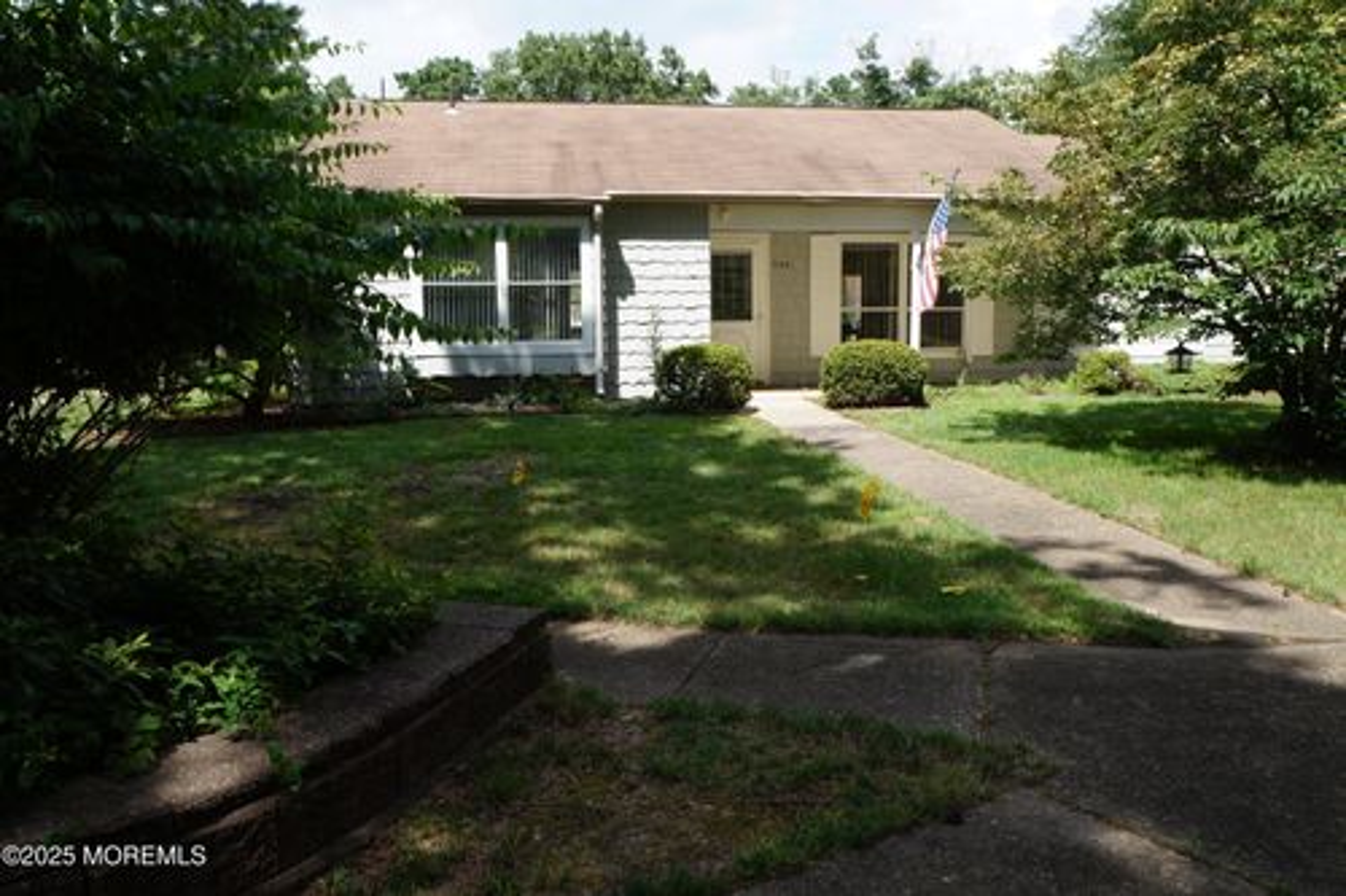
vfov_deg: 47.9
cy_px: 448
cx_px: 673
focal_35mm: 27
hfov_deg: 67.4
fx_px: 1009
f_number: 11
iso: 100
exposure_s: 1/80
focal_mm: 18
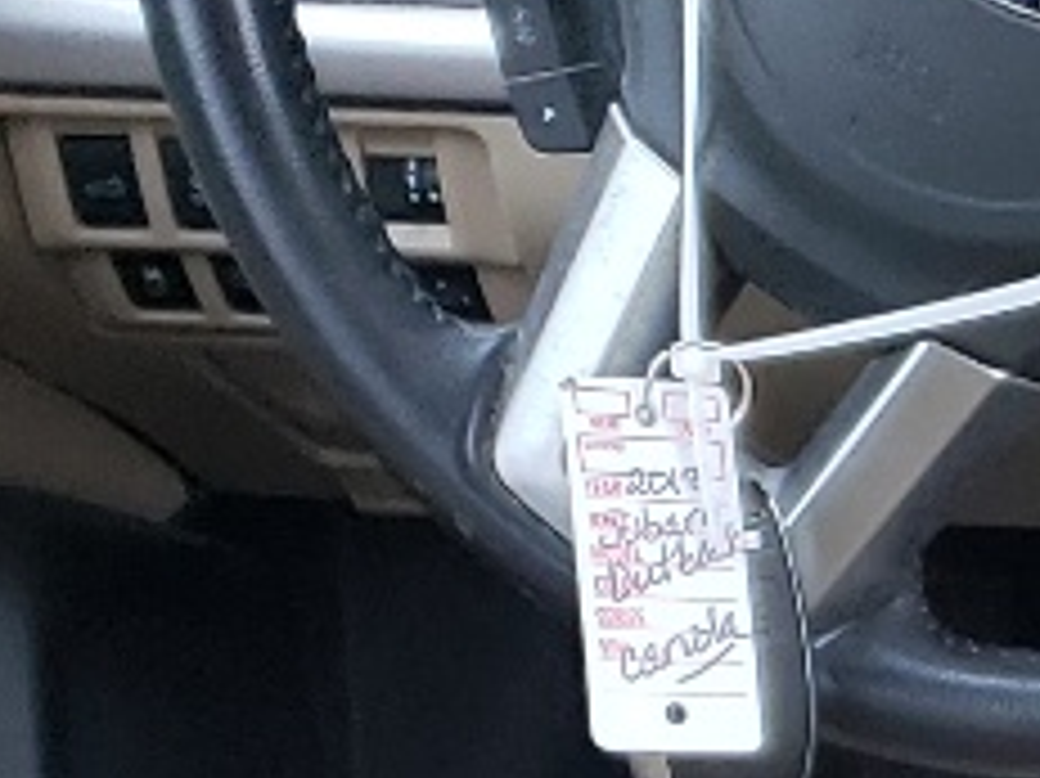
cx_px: 2629
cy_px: 1336
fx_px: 5405
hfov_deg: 9.6
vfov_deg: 8.0
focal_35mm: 180
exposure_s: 1/120
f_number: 1.5
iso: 58
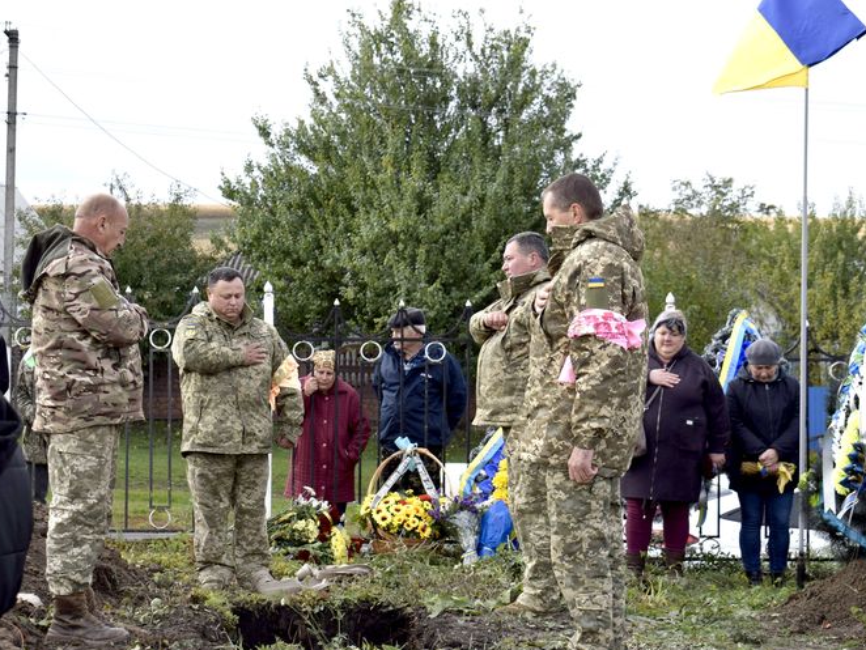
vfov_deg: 20.0
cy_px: 326
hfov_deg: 26.5
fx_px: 1841
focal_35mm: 74
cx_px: 386
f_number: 7.1
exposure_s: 1/200
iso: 100
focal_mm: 45
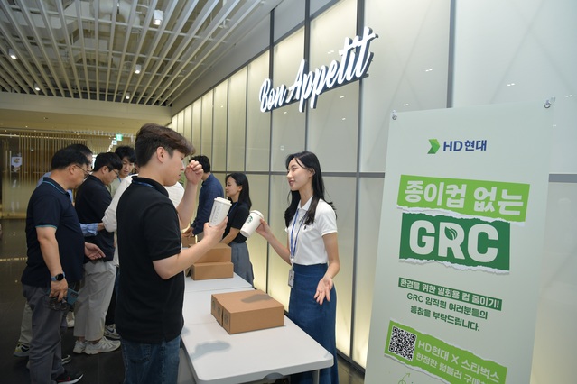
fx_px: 417
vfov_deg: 49.6
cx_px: 288
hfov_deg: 69.4
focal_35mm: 26
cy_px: 192
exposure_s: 1/160
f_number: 5.6
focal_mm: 26
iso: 1250
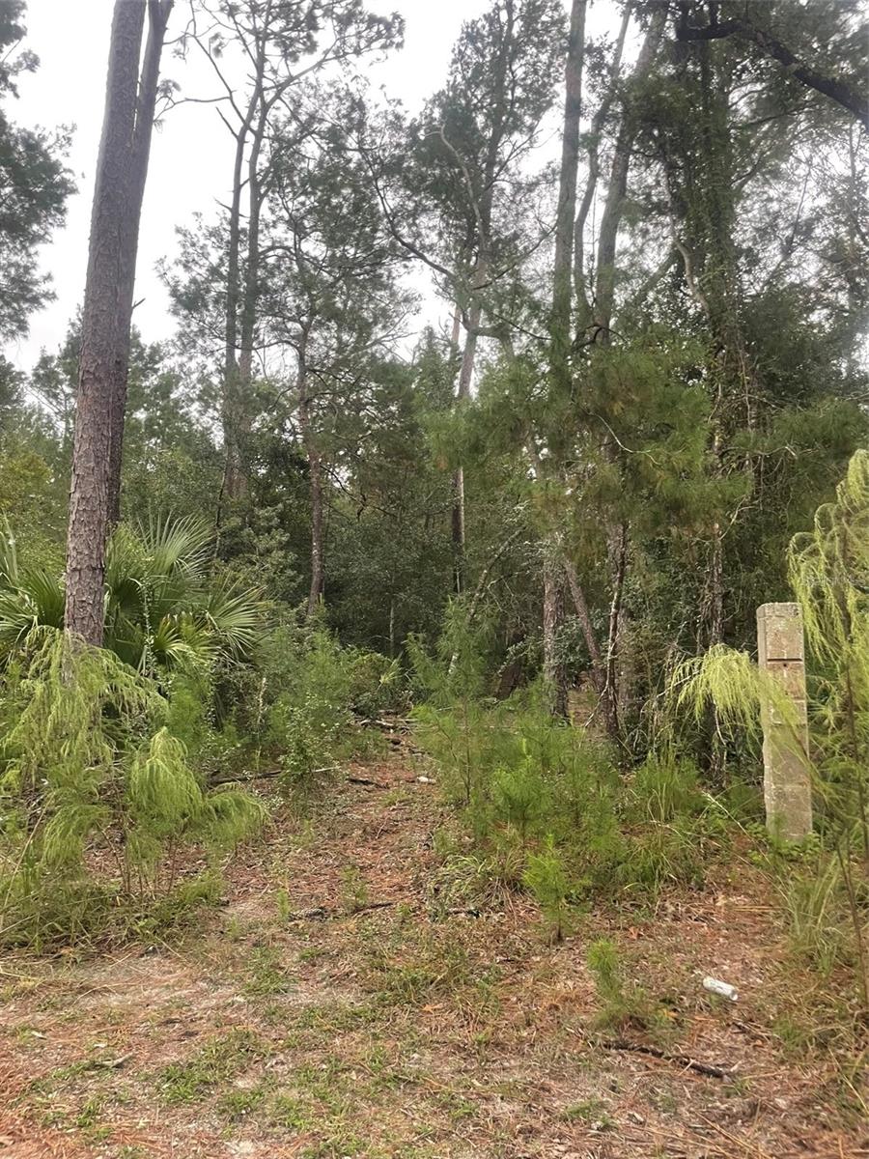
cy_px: 580
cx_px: 434
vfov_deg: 67.3
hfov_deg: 53.1
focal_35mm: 26
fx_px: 870
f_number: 1.6
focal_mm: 4.2
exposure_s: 1/69
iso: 125
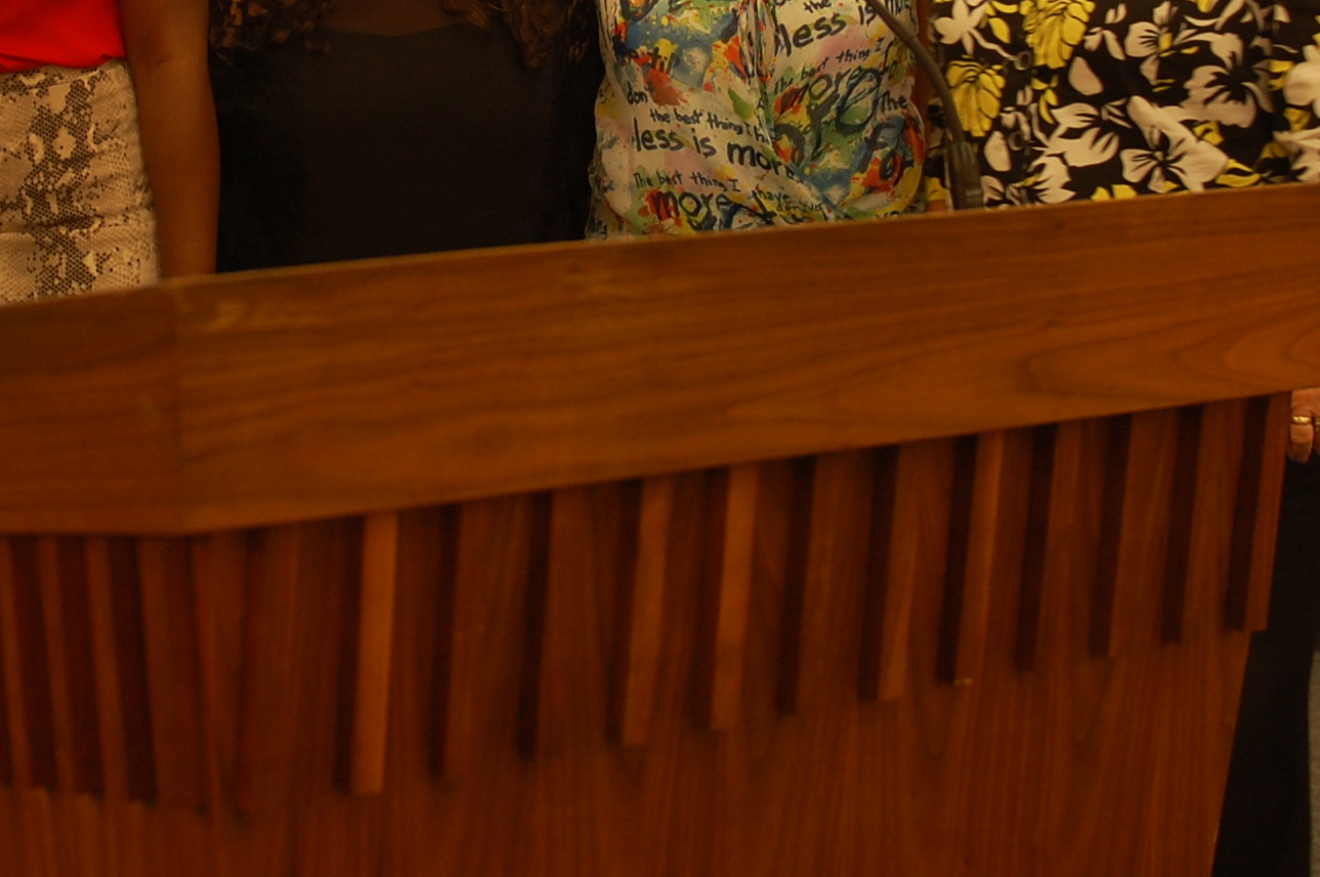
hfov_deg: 22.2
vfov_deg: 14.8
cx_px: 375
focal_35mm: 91
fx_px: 3334
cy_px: 35
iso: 200
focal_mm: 26
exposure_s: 1/25
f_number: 2.8
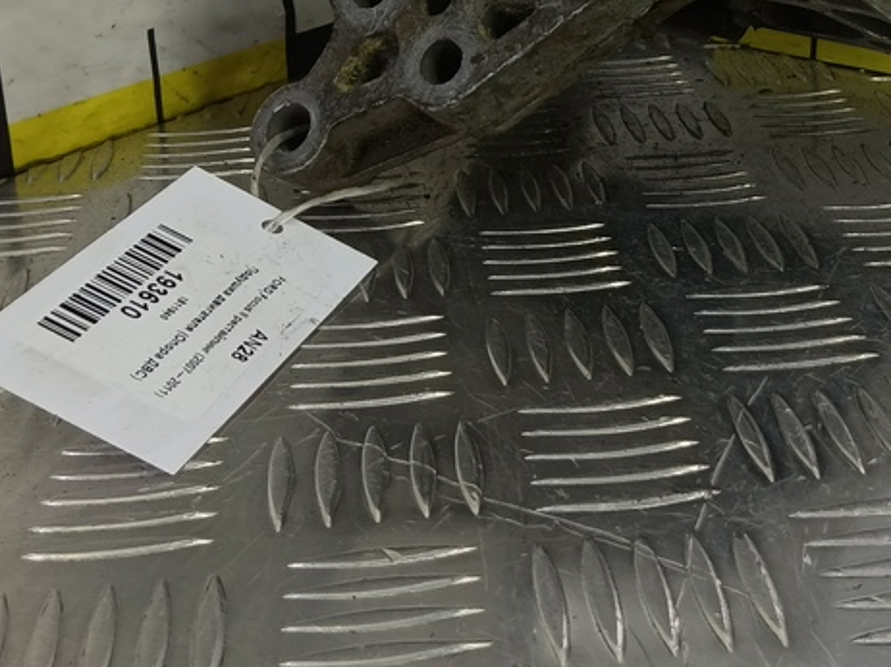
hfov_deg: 36.6
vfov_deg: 26.7
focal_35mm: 51
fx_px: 1312
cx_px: 675
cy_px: -33
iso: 98
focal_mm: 4.11
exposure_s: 1/50
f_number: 1.6
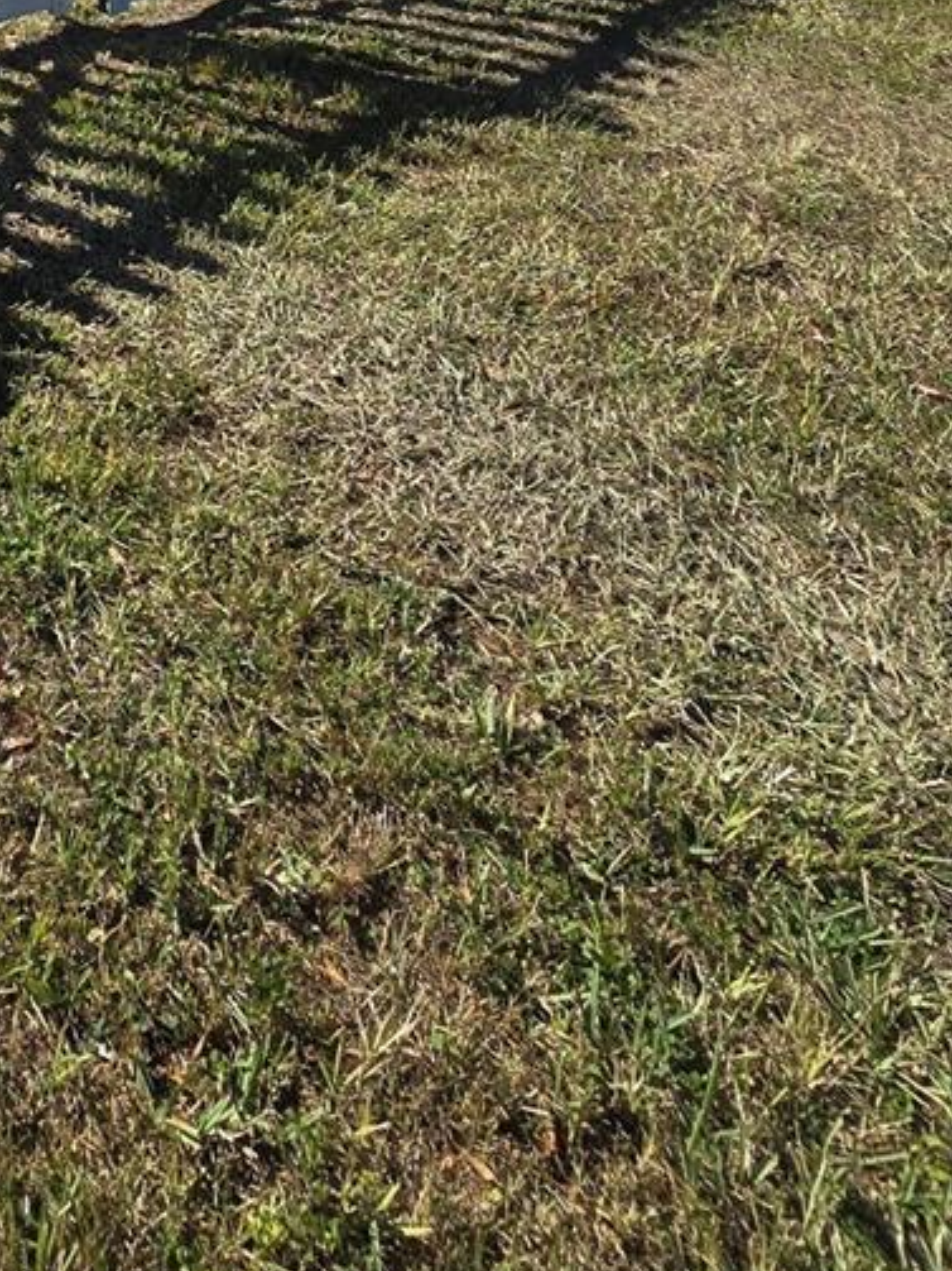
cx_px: -51
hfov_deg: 38.9
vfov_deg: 43.2
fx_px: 1137
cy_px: -172
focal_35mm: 31
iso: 50
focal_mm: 2.2
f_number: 2.2
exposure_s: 1/2805
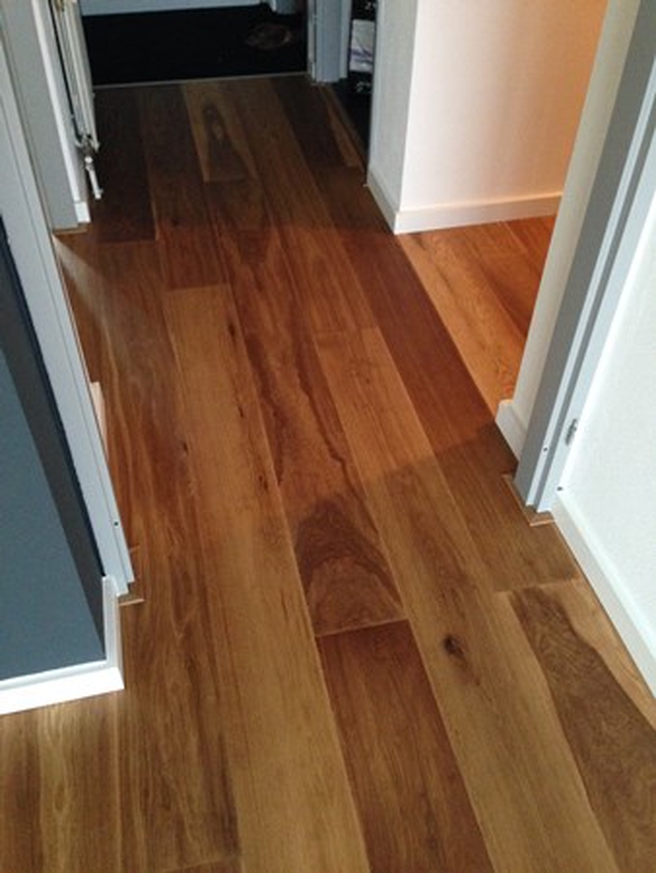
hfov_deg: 43.0
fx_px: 833
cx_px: 328
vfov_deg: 55.3
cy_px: 436
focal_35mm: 33
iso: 400
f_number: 2.4
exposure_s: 1/15
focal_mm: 4.12
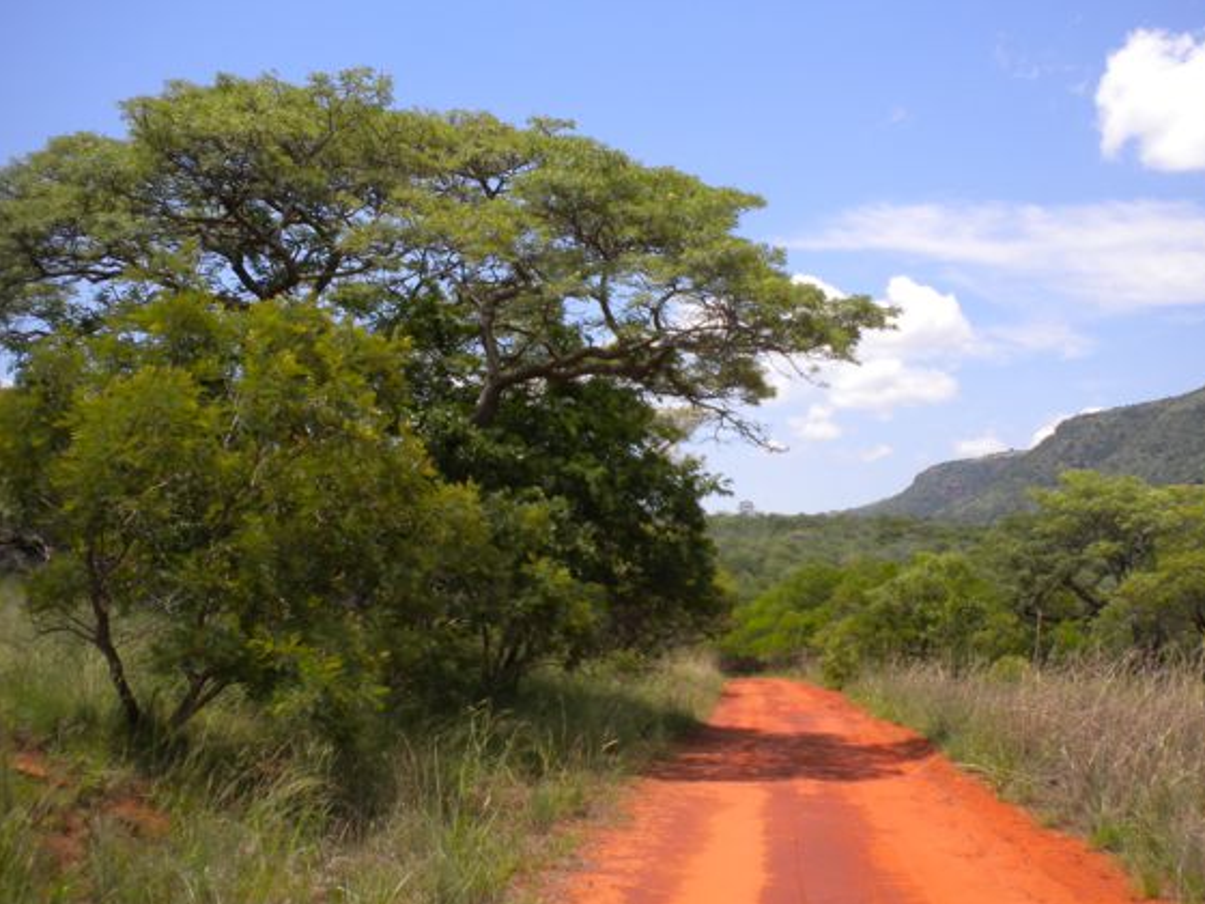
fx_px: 1392
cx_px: 686
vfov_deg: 36.0
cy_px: 441
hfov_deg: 46.7
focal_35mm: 40
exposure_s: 1/631
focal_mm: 6.3
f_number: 4.6
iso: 80
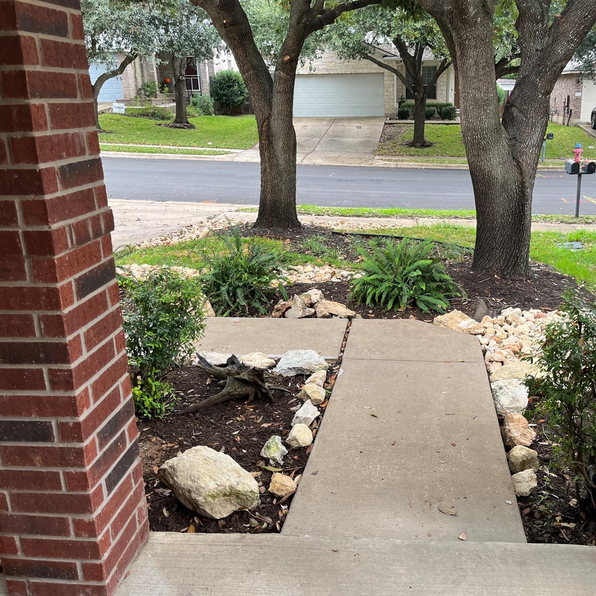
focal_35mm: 32
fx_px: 623
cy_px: 291
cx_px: 376
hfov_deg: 50.5
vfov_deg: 51.1
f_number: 1.6
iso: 50
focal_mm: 5.1
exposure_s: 1/122
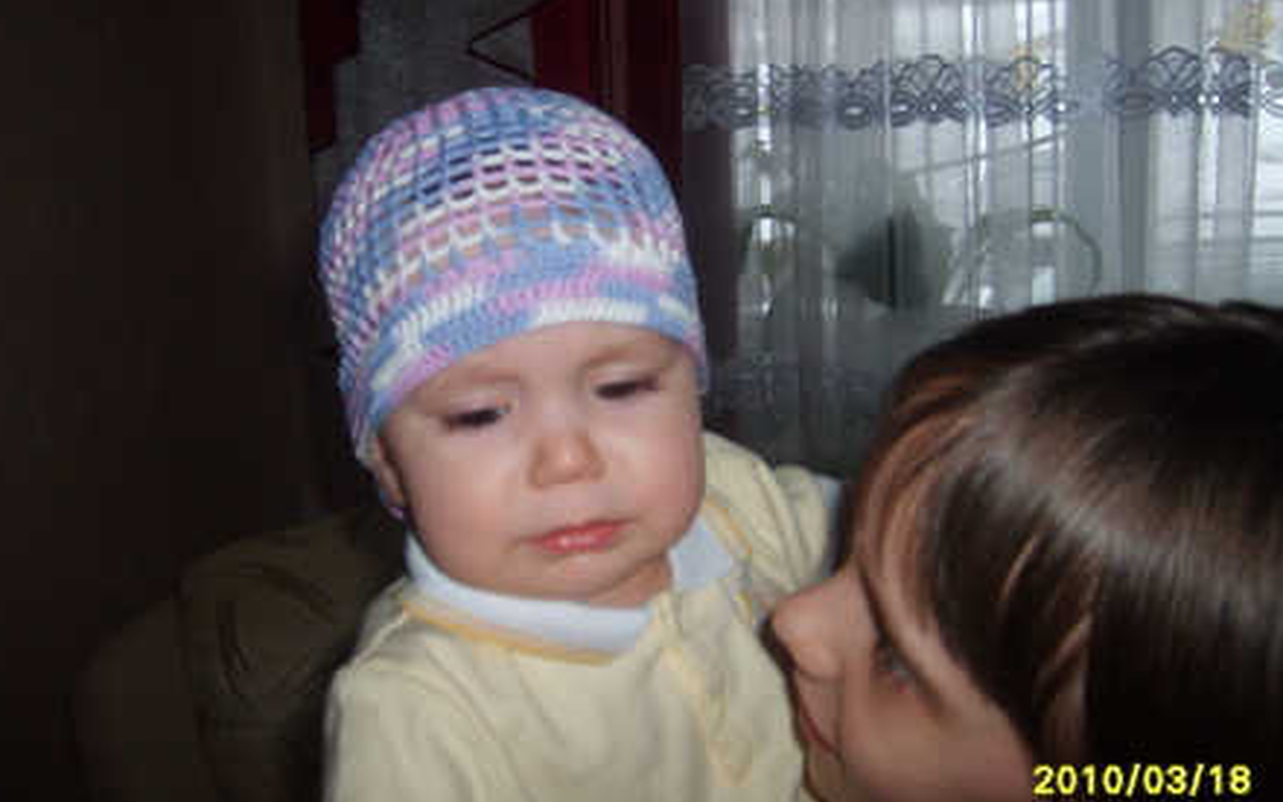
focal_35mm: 38
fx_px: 1329
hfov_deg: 51.5
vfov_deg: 33.5
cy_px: 347
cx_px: 639
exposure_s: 1/45
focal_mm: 5.8
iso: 100
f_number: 2.8
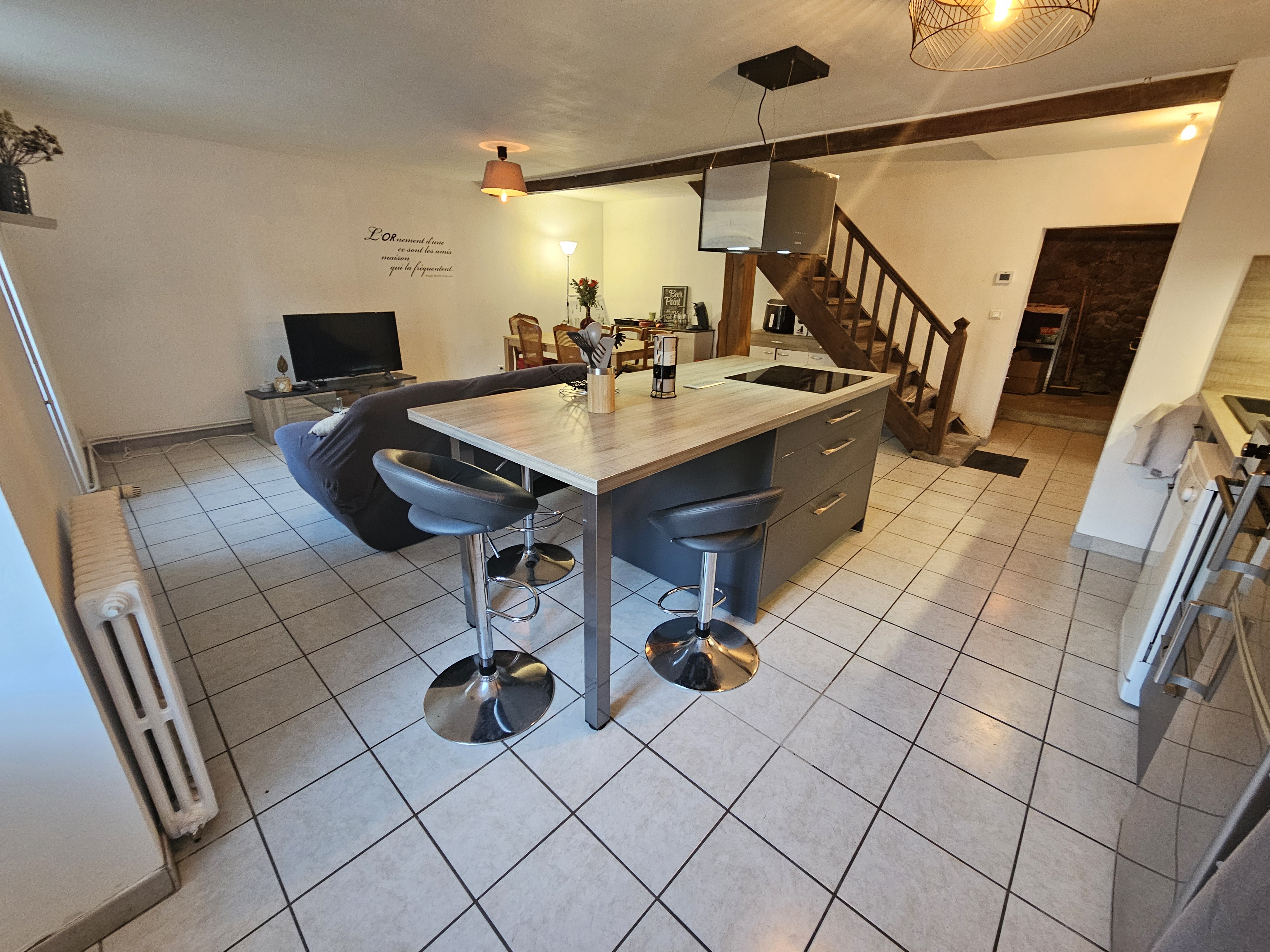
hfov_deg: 106.2
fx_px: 477
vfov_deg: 89.9
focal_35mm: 13
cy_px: 476
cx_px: 635
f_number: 2.2
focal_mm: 2.2
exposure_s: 1/50
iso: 400
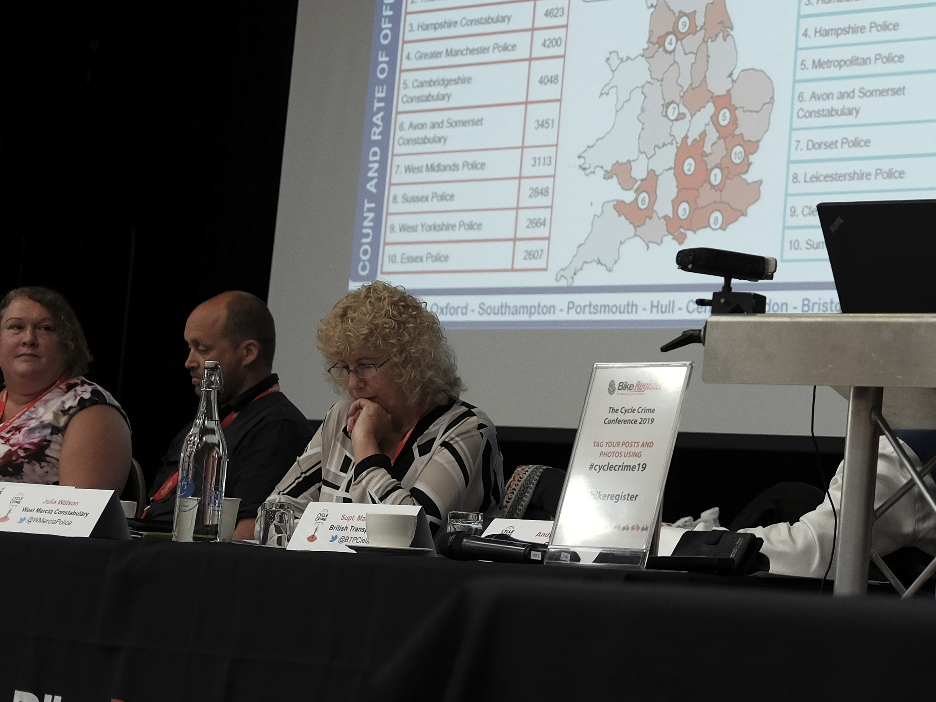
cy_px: 133
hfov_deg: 17.8
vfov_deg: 13.6
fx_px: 2921
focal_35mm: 108
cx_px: 907
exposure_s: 1/200
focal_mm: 35
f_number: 2.8
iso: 1000
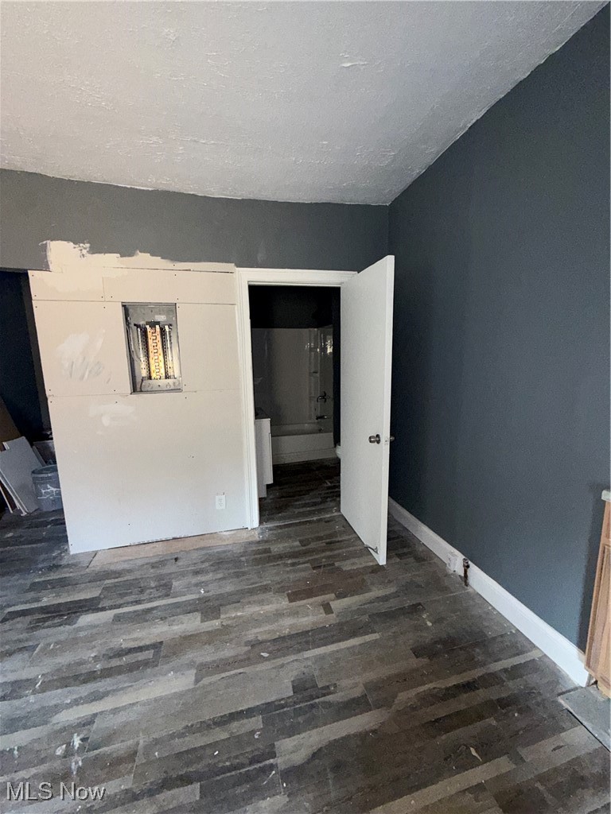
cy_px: 407
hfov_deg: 85.7
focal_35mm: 14
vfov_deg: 102.1
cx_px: 306
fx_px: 329
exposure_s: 1/60
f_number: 2.2
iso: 250
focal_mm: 2.22
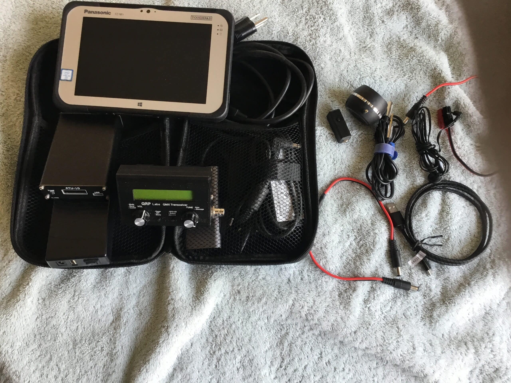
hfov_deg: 58.4
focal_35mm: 31
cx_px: 256
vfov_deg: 45.4
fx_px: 458
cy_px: 192
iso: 64
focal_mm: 3.3
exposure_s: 1/30
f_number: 2.4
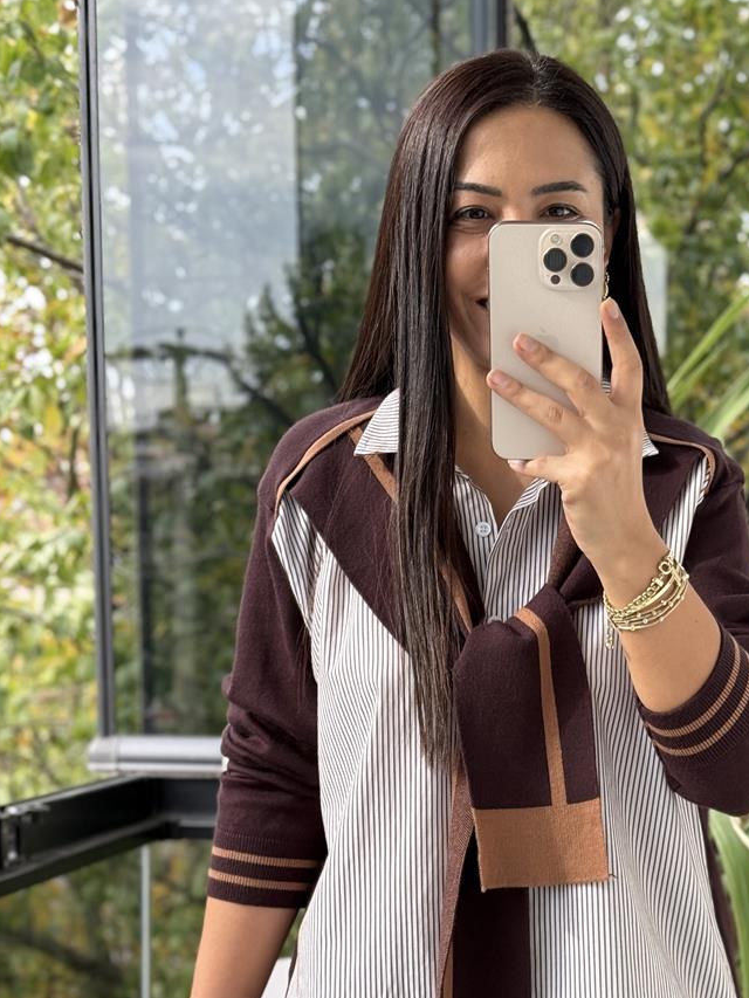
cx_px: 563
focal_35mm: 75
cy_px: 738
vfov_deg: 25.7
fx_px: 2163
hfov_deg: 19.5
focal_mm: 6.76
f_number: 1.78
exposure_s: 1/348
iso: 80
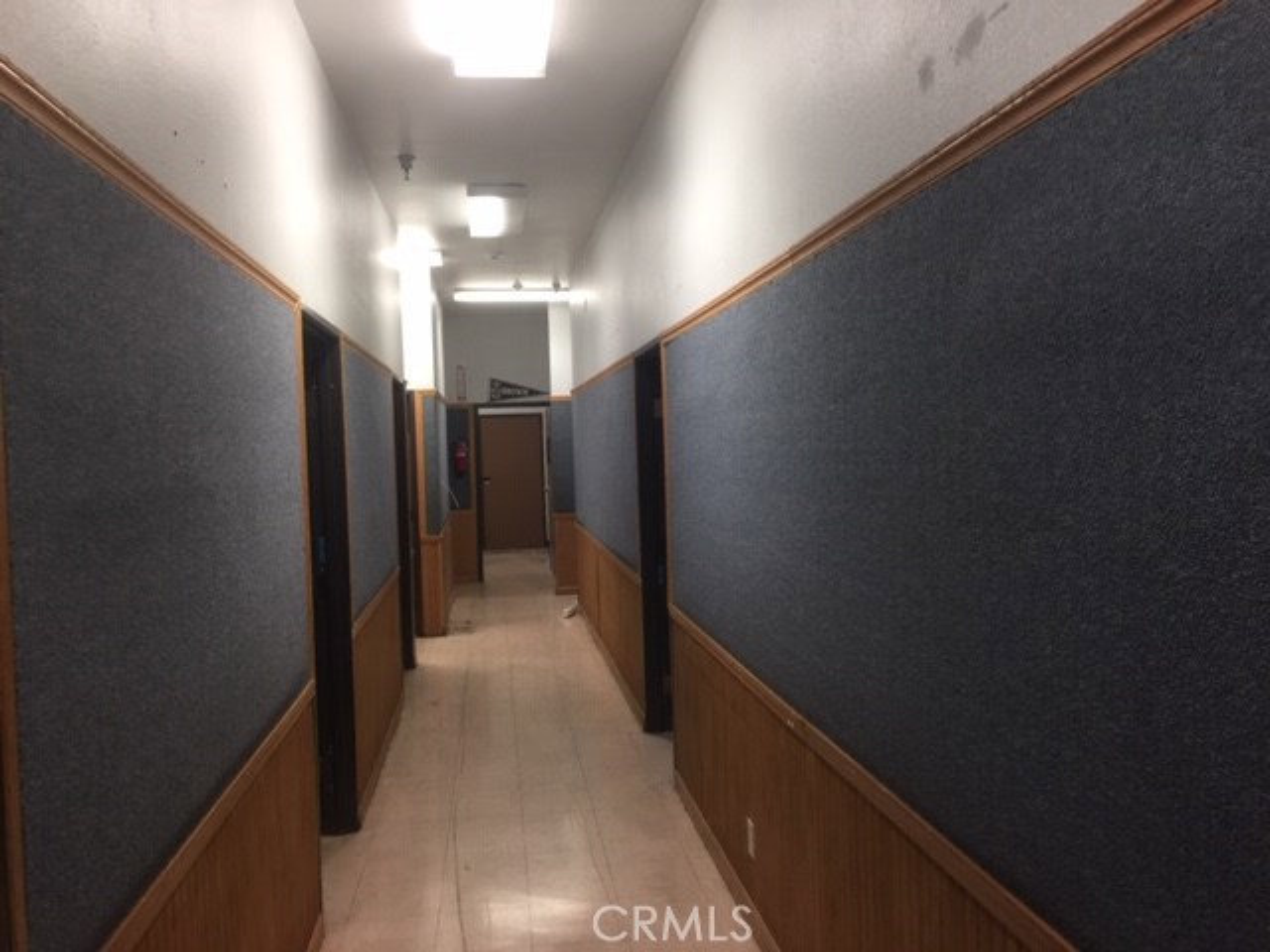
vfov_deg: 48.2
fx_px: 1064
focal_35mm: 29
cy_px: 476
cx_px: 635
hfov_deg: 61.7
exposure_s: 1/15
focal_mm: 4.15
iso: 40
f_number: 2.2
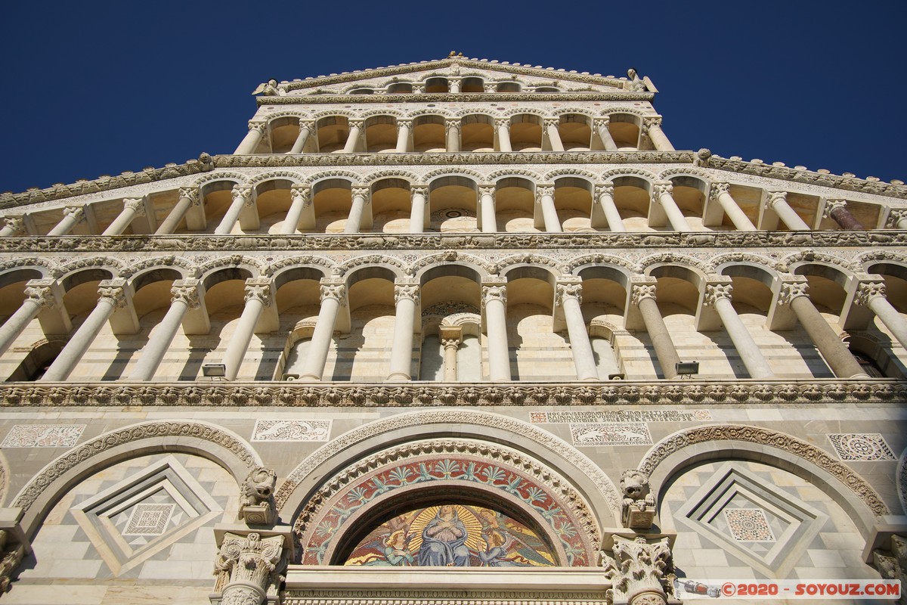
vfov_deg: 45.0
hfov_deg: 63.7
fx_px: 731
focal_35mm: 29
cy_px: 302
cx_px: 454
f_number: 8
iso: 100
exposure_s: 1/400
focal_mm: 29
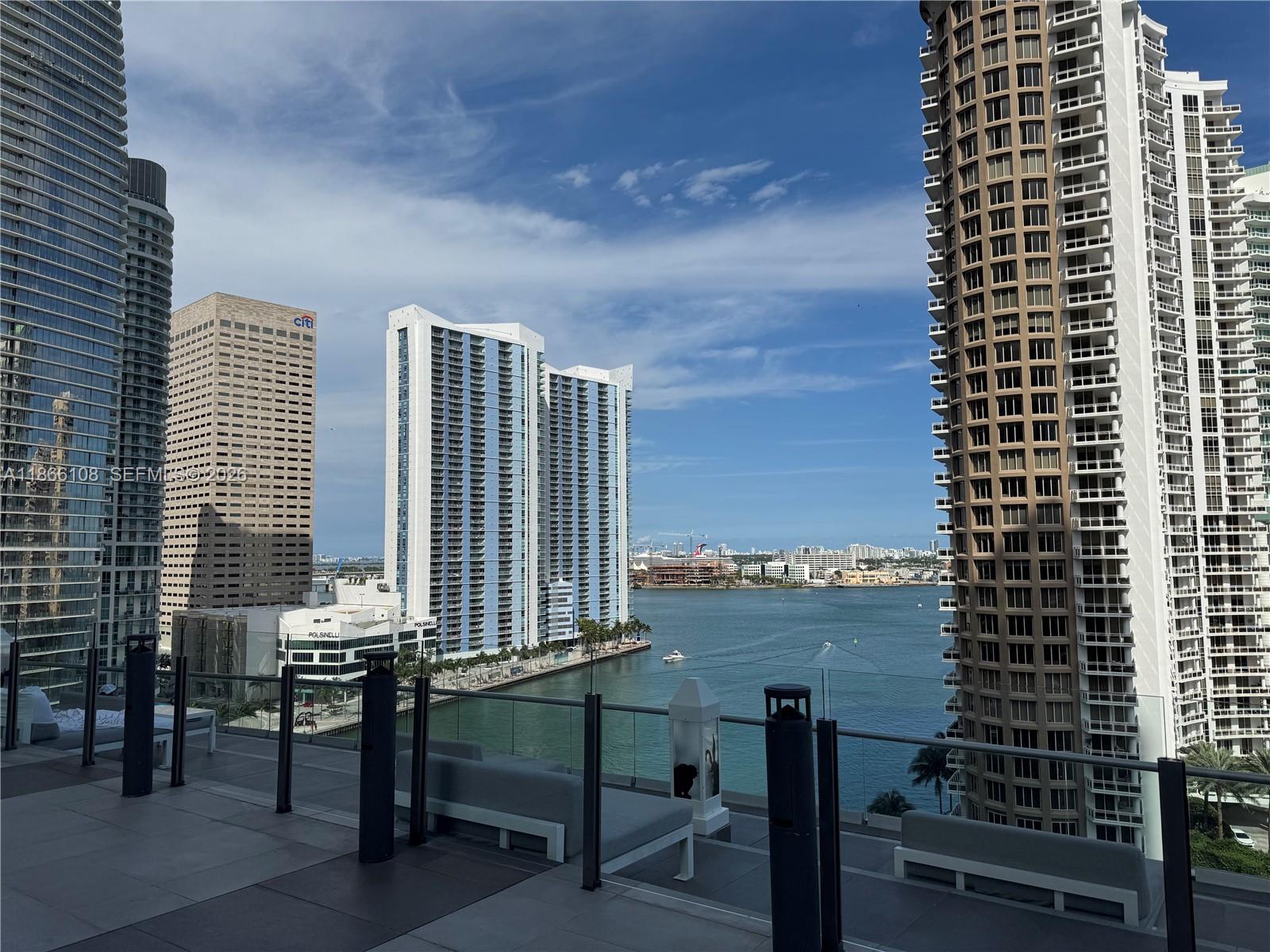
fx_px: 881
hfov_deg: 71.6
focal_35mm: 24
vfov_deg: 56.8
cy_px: 476
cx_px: 635
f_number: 1.78
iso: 80
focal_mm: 6.76
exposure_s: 1/12346
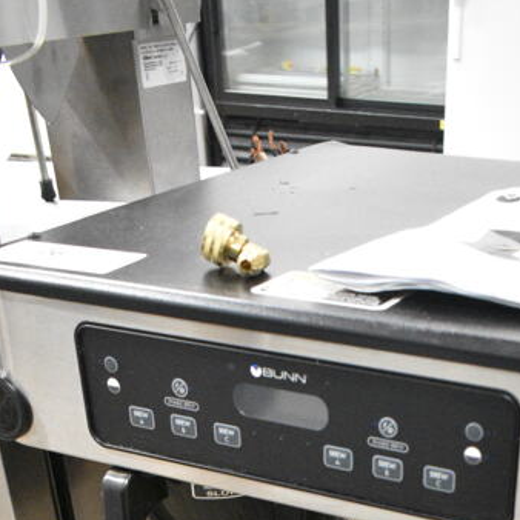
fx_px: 1054
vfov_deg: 24.5
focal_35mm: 62
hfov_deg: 27.5
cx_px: 357
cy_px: 662
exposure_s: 1/80
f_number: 4.5
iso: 6400
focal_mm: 18
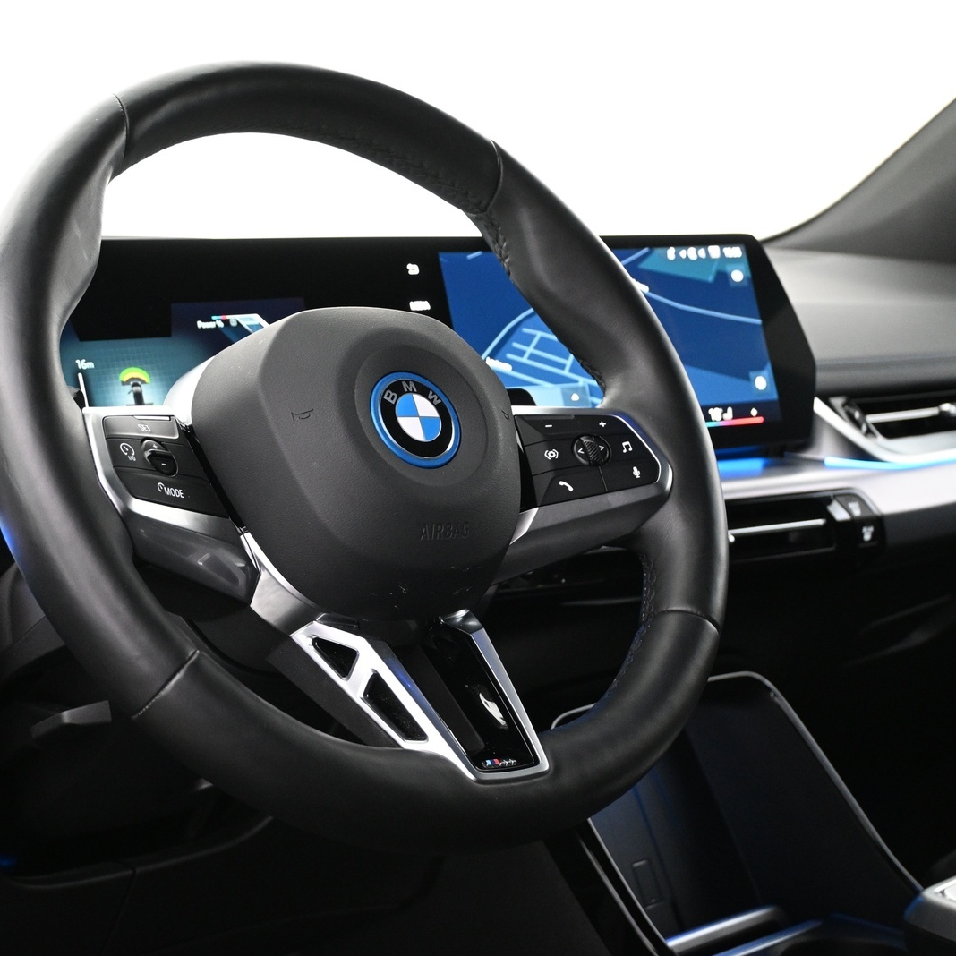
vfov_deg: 29.6
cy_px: 482
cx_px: 328
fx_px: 1812
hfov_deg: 29.4
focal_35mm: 58
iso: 1600
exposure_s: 1/10
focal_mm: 30
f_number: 4.8
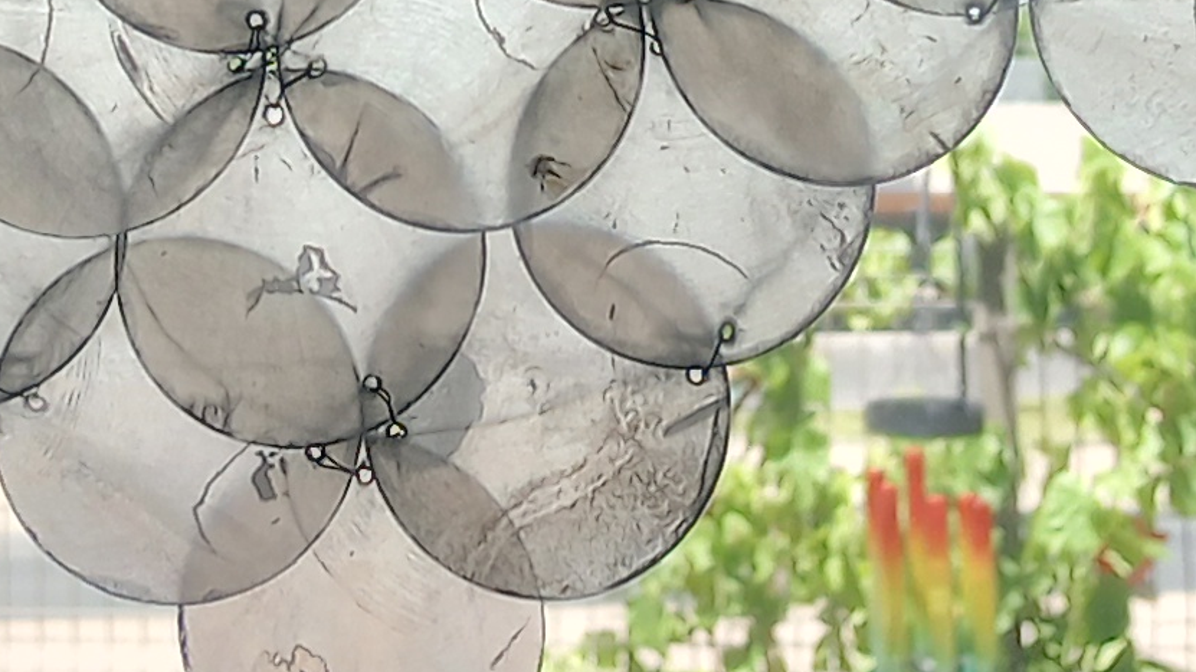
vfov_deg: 7.6
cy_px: -931
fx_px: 4756
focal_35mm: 150
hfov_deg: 14.3
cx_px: 341
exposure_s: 1/60
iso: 127
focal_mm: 4.27
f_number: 1.8
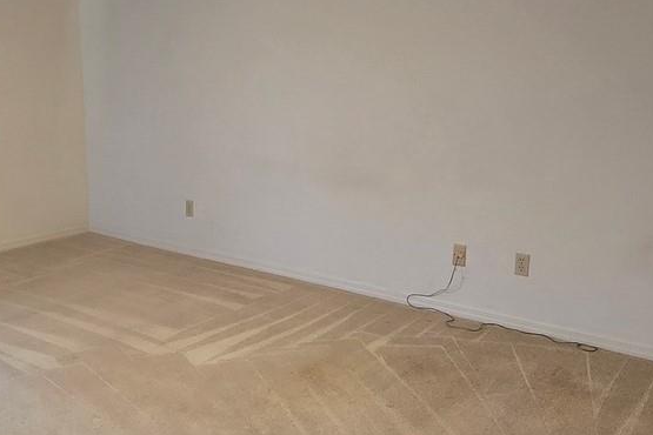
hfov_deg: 48.9
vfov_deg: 34.2
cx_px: 234
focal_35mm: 39
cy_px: 210
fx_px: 707
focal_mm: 2.2
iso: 160
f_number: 2.2
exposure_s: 1/60
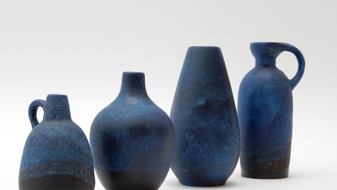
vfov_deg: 17.0
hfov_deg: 29.7
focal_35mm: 71
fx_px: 634
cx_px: 168
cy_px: 110
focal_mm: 11.6
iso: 80
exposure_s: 1/1.3
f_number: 8
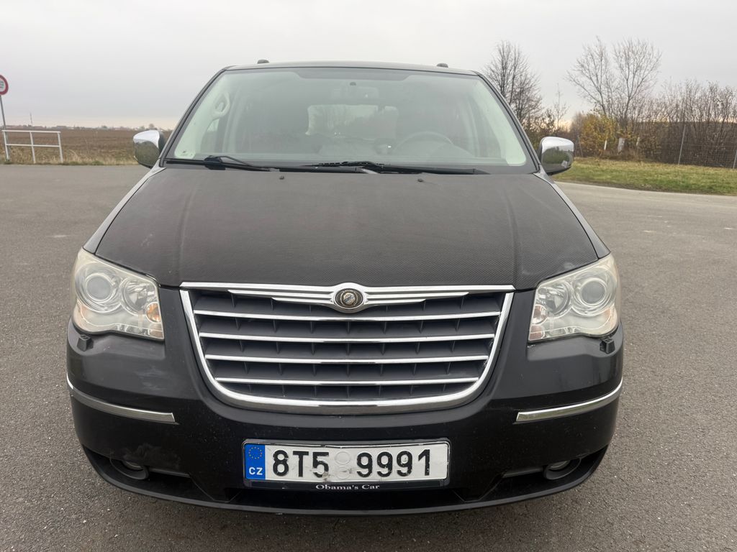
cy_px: 276
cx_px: 368
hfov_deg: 71.6
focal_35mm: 24
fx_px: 511
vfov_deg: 56.8
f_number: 1.78
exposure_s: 1/617
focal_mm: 6.76
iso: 80
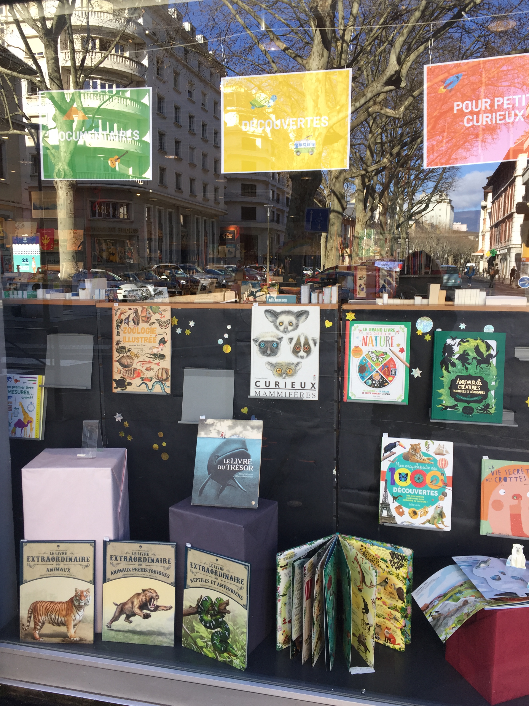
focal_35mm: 29
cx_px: 264
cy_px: 353
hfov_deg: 48.2
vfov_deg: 61.7
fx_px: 591
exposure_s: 1/124
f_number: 2.2
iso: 32
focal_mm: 4.15
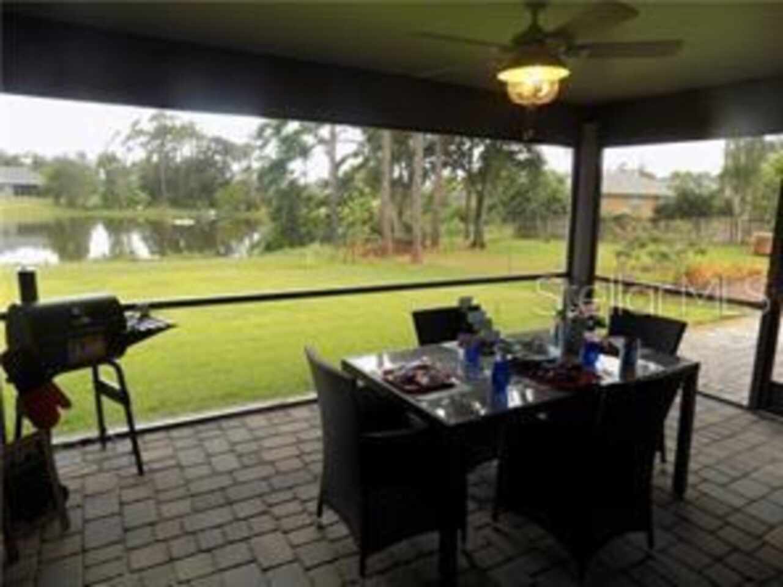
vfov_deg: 58.9
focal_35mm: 23
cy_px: 294
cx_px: 392
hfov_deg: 73.9
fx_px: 520
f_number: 3.1
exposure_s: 1/100
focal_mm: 4
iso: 80
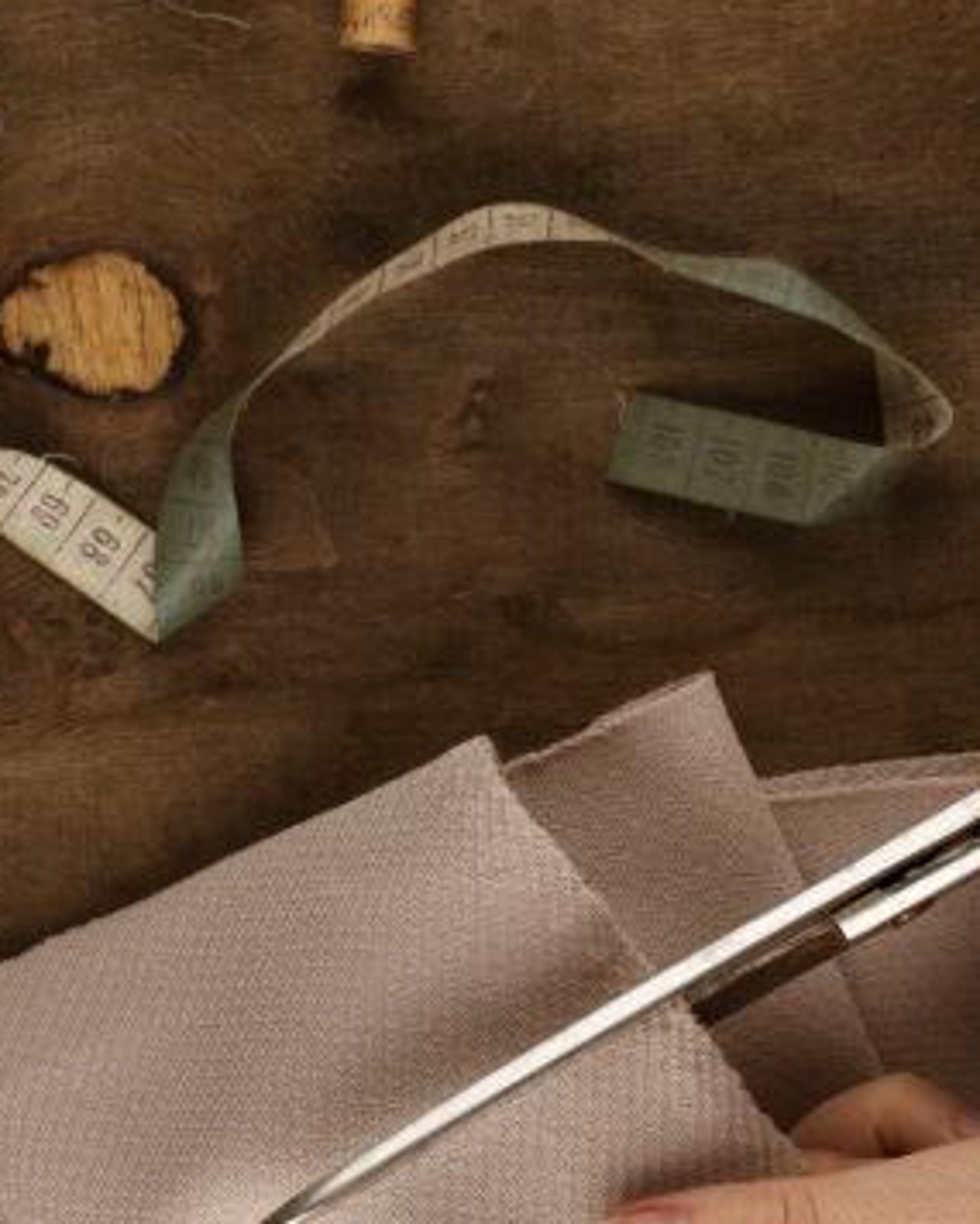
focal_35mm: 135
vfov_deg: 14.2
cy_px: 347
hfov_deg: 11.4
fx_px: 4892
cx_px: 657
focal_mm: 50
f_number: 8
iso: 100
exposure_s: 1/100
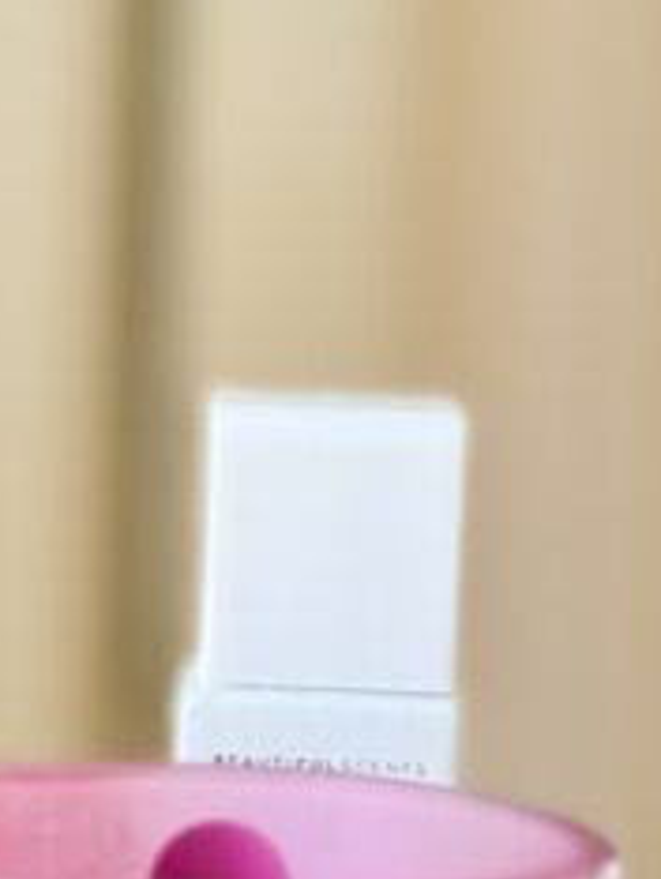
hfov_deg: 6.8
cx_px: -691
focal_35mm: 210
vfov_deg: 9.4
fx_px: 5337
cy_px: 522
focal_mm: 6.76
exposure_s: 1/90
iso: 100
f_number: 1.78
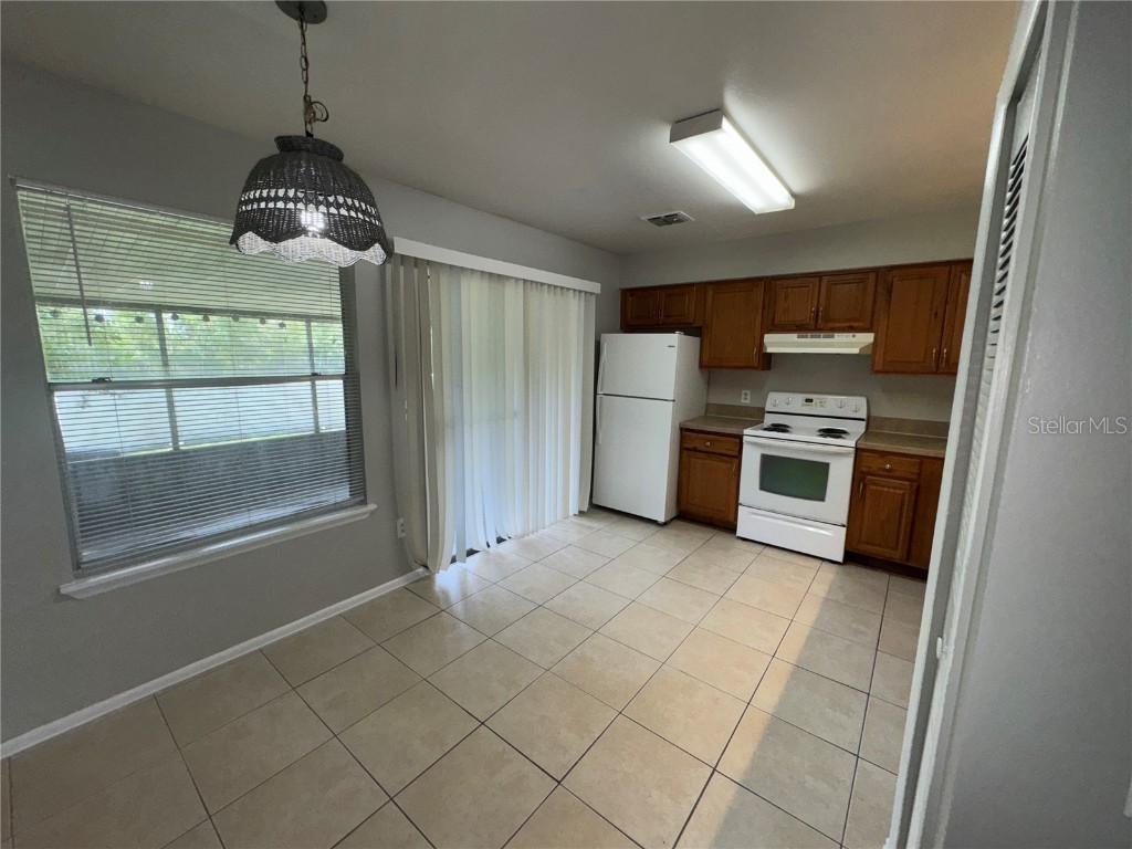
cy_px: 424
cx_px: 566
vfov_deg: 85.7
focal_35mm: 14
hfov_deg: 102.1
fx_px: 458
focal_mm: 2.22
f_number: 2.2
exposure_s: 1/122
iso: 64
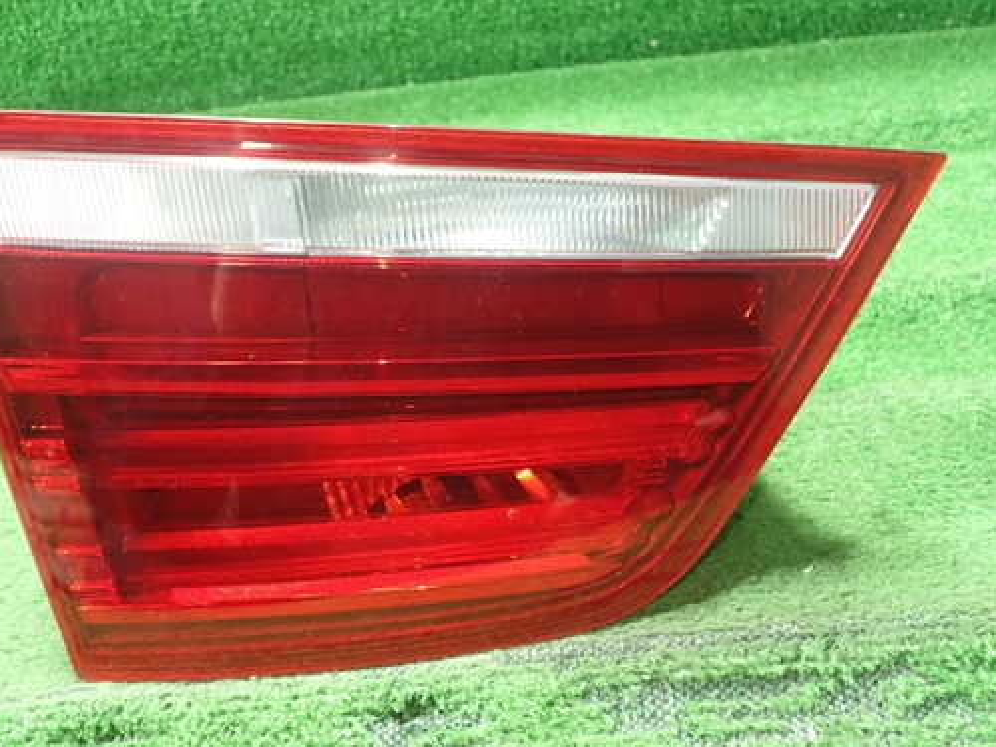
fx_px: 1036
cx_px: 406
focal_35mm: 36
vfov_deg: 39.7
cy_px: 382
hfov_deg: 51.1
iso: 800
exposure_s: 1/60
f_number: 2.3
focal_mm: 5.5
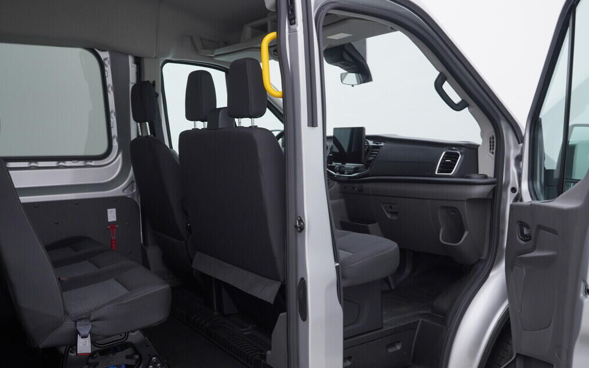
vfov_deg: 34.4
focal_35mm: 37
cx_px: 293
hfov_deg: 52.7
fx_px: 594
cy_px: 192
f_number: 4
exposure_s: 1/60
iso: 125
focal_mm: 24
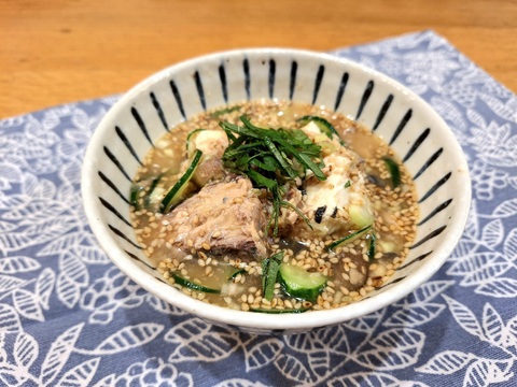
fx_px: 344
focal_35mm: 23
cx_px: 258
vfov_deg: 58.9
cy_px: 194
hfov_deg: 73.9
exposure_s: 1/50
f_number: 1.8
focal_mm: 5.54
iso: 100
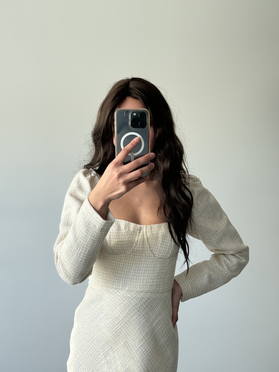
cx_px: 140
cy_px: 186
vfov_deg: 39.7
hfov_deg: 30.3
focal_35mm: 48
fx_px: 516
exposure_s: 1/116
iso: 100
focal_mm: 6.76
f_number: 1.78
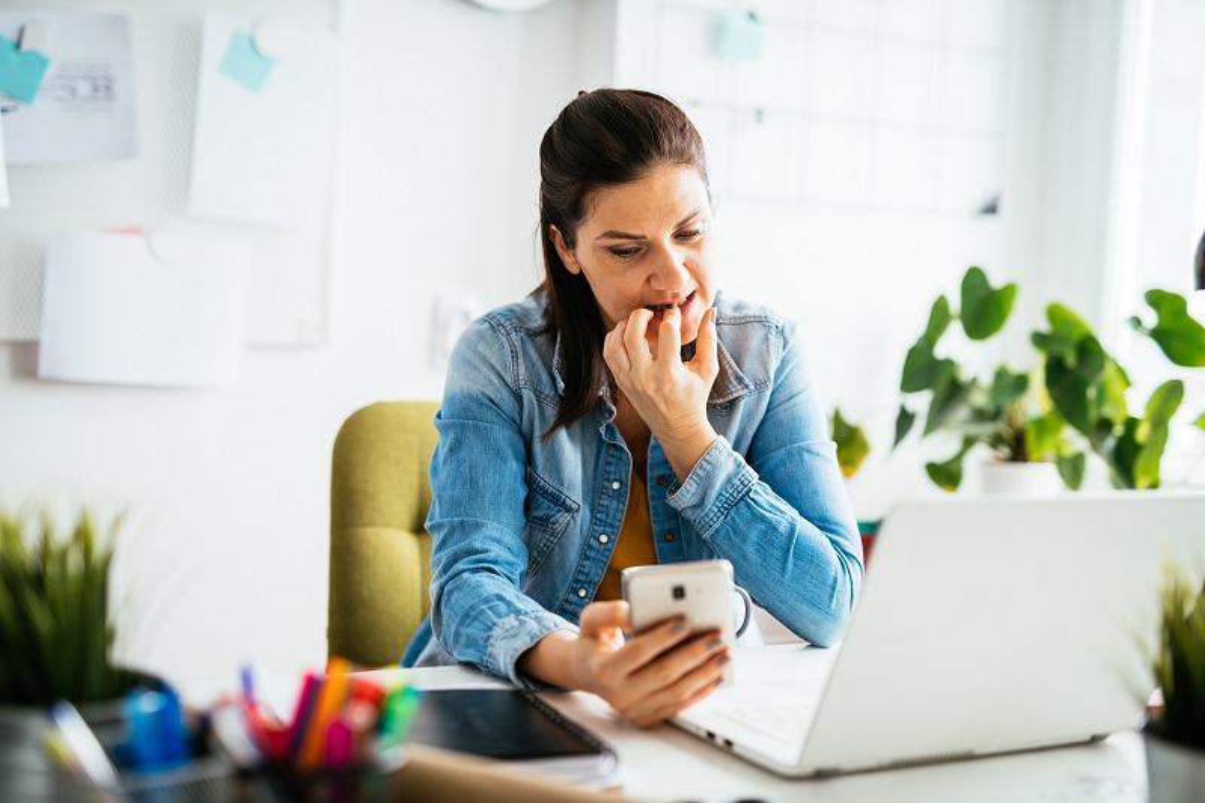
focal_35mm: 50
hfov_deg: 39.6
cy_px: 402
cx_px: 602
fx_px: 1673
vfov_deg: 27.0
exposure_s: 1/200
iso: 640
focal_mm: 50
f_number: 2
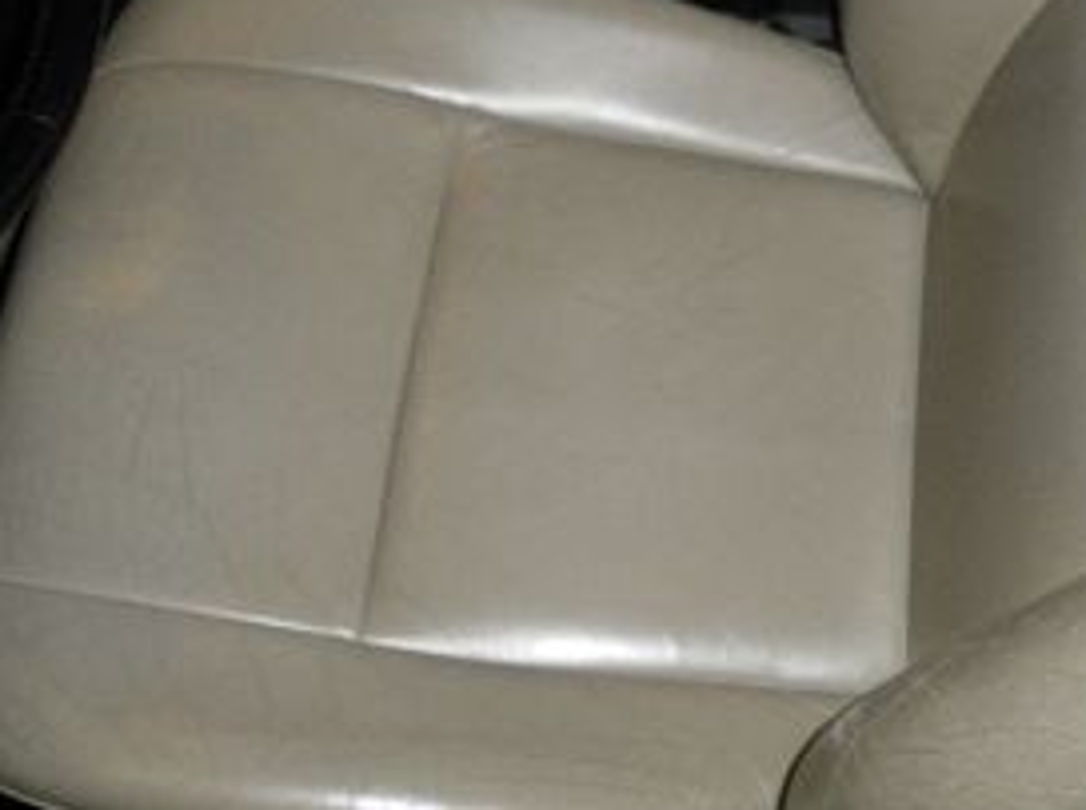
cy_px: 361
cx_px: 599
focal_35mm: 53
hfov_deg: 36.2
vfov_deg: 27.4
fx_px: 1660
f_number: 3.5
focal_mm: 6.3
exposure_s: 1/50
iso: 400
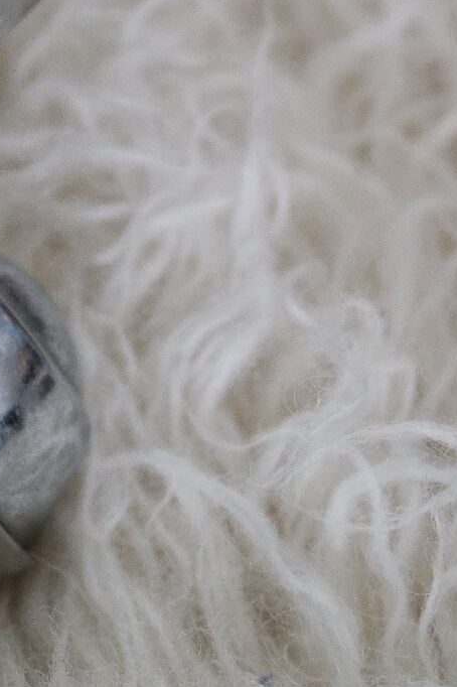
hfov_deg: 12.4
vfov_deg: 18.5
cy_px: 94
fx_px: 2077
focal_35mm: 109
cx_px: 32
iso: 800
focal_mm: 28
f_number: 4
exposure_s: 1/50
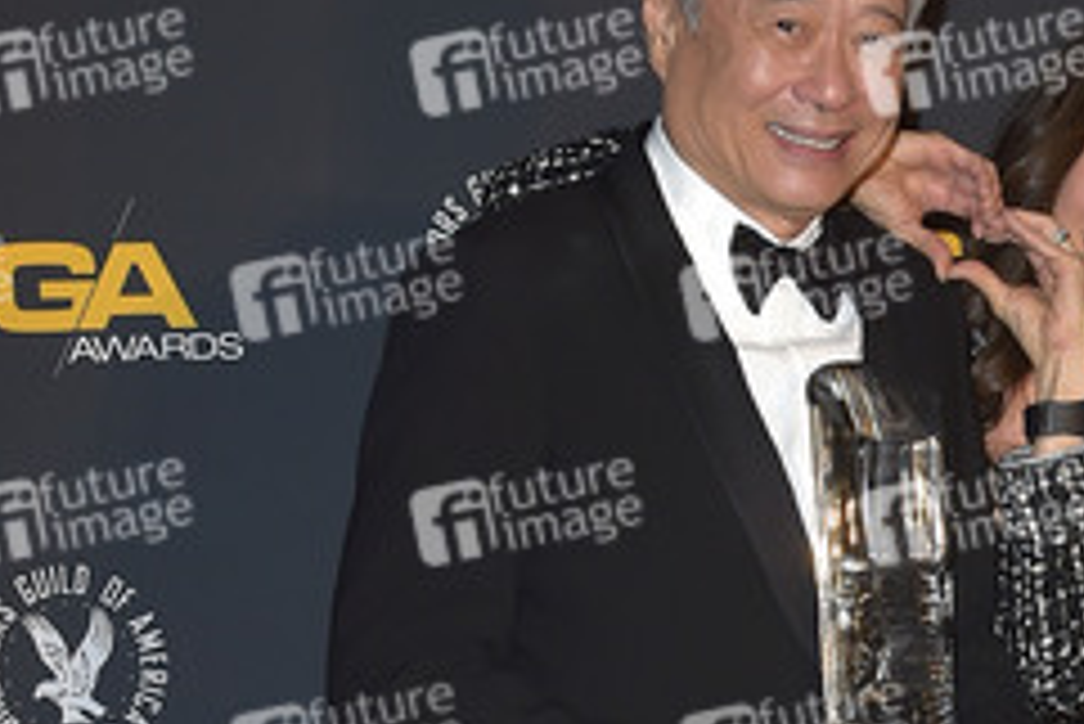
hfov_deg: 27.9
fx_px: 2139
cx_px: 855
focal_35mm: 71
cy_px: 400
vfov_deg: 19.2
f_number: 6.3
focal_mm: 38
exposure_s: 1/250
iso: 500
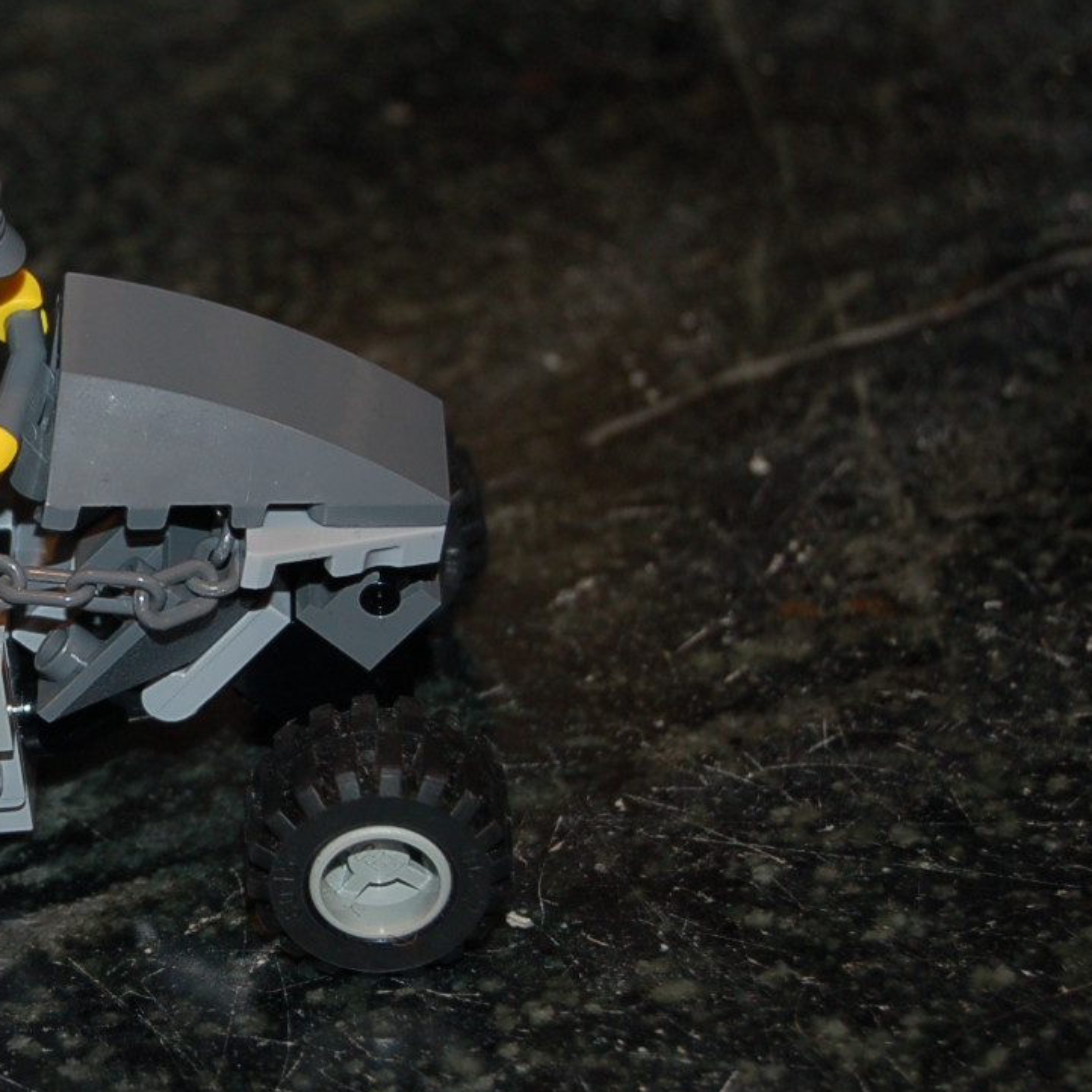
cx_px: -23
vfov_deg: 12.0
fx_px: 5207
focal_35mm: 146
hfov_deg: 11.8
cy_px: 534
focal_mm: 55
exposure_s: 1/60
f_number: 5.6
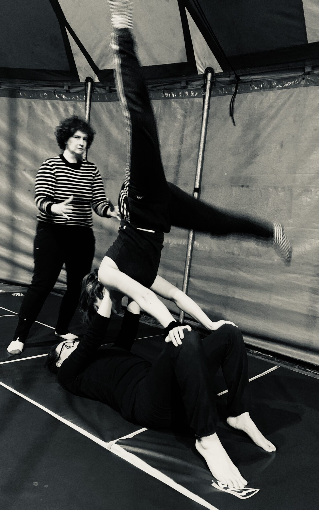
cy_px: 254
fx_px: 389
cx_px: 147
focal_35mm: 28
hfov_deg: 44.5
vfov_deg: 66.5
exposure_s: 1/25
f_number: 1.8
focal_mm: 4.25
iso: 640
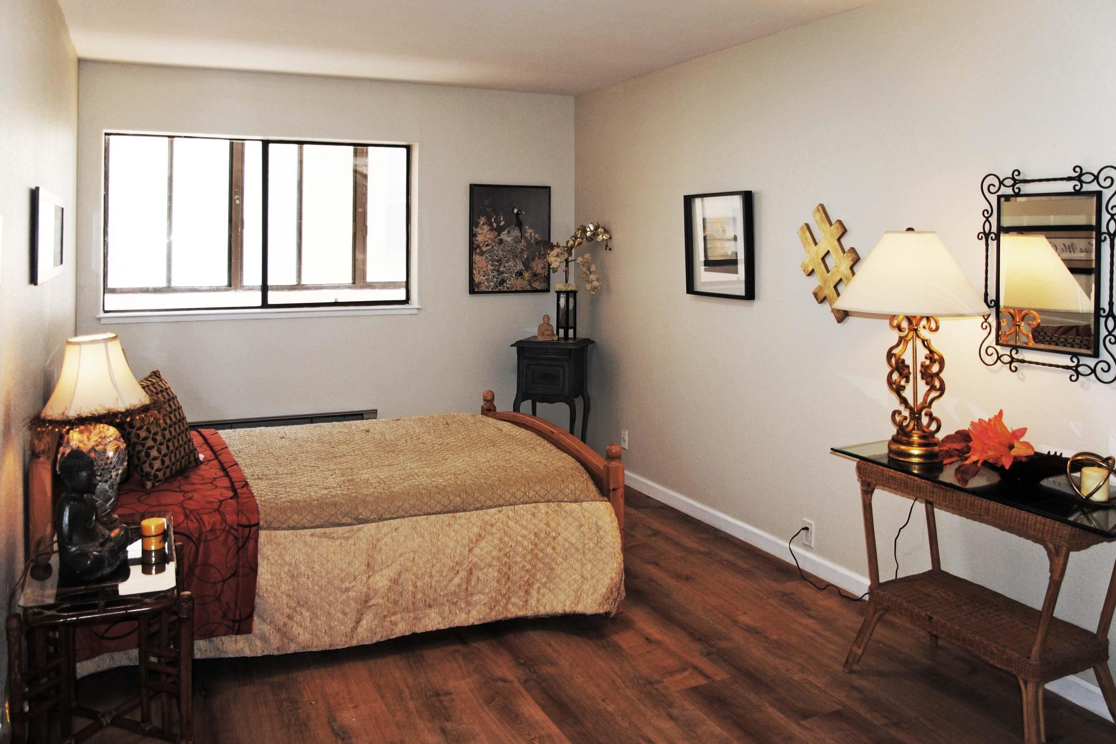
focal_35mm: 25
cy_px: 360
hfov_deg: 71.5
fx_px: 775
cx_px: 549
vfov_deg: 51.3
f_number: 3.5
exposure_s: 1/60
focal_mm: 16
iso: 100
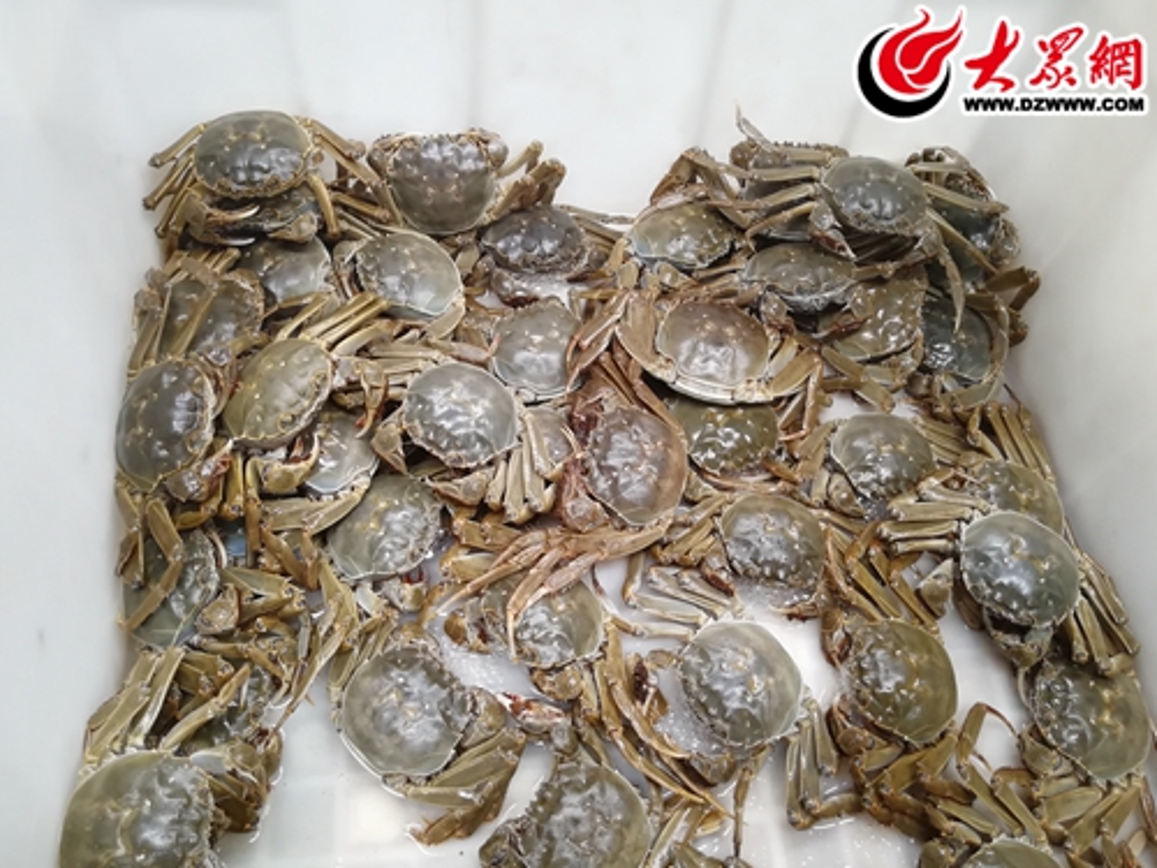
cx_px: 578
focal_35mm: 27
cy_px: 434
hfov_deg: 65.3
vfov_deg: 51.4
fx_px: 902
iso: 160
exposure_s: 1/33.3
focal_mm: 3.83
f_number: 1.8
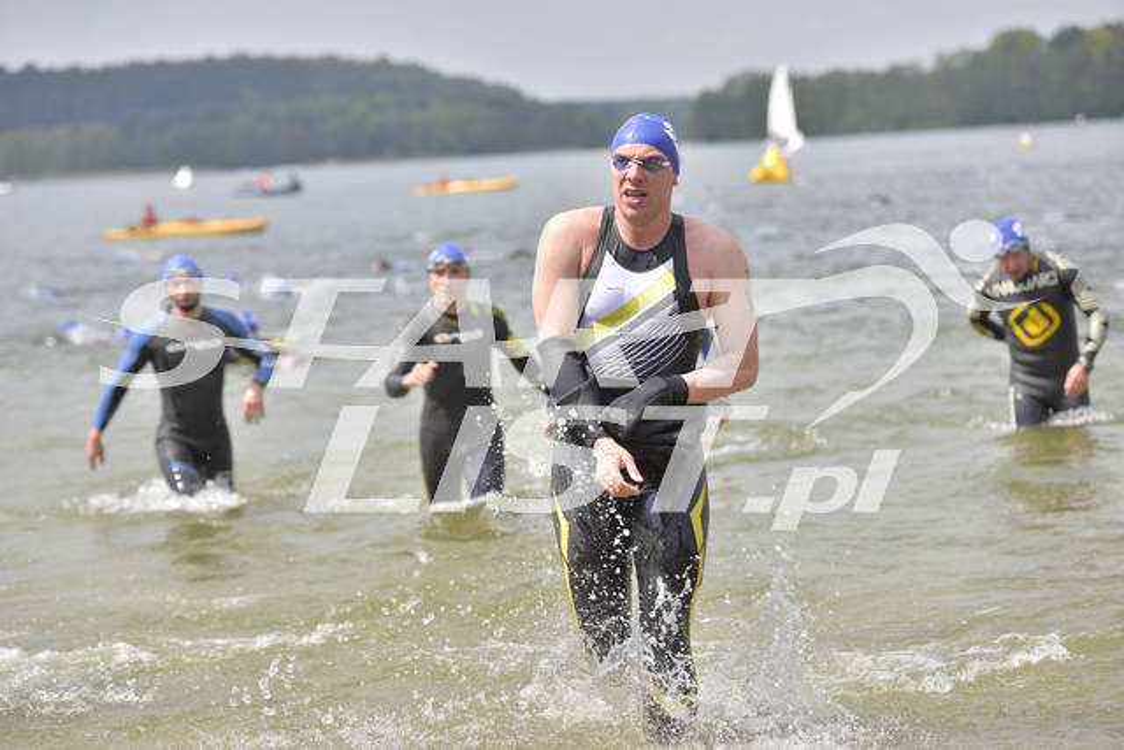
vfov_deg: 11.8
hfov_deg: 17.6
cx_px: 562
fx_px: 3622
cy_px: 375
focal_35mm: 116
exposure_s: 1/2000
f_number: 4
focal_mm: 116
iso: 200
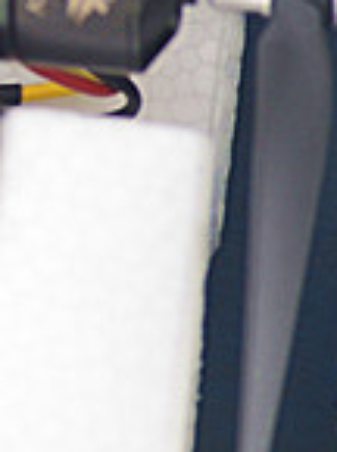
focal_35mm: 518
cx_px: -849
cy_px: -117
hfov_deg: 2.8
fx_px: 6749
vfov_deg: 3.8
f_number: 5
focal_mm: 65
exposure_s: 1/320
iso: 250
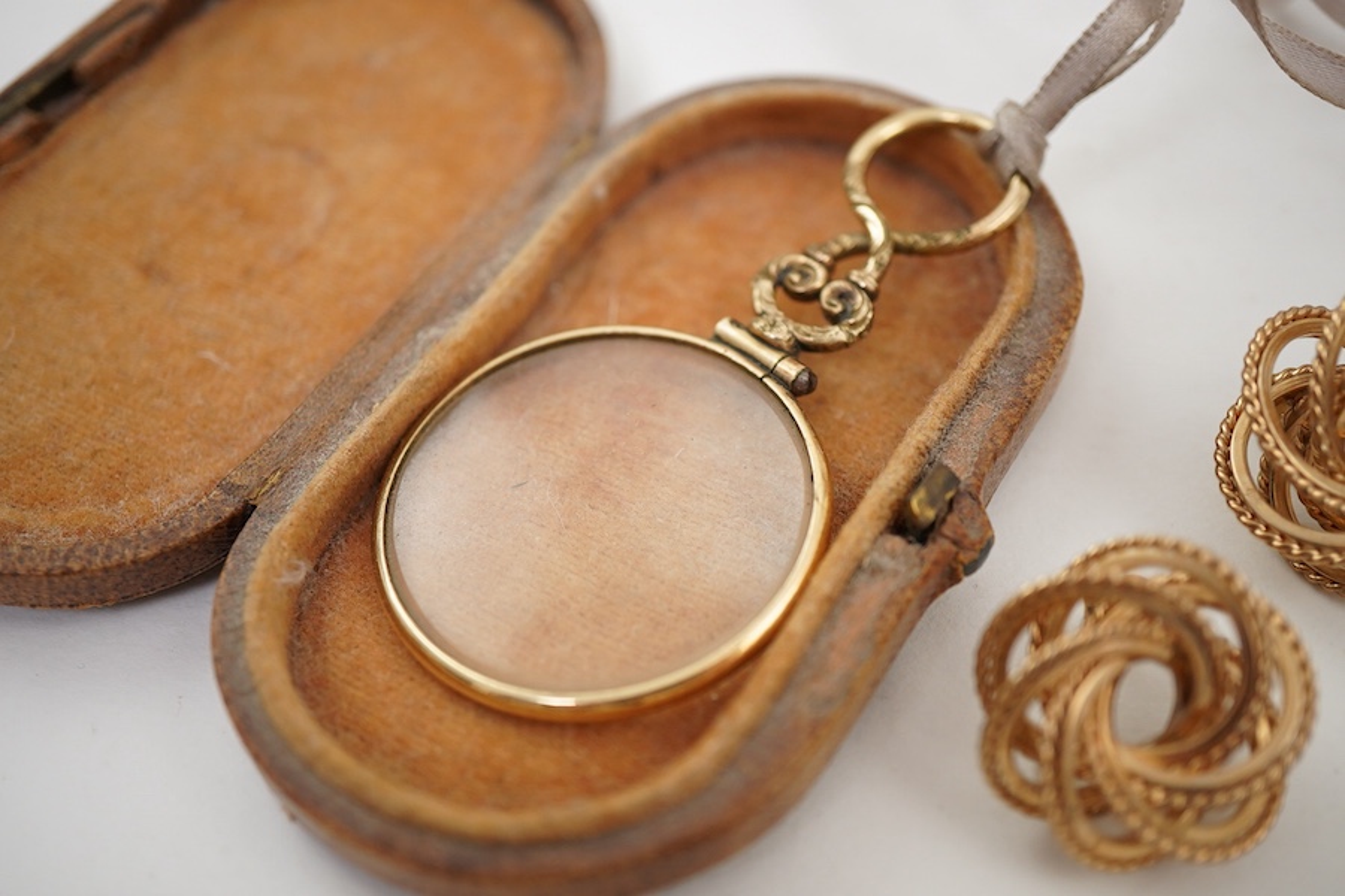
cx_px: 672
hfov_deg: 43.6
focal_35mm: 45
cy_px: 448
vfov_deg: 29.9
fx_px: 1681
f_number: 5
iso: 800
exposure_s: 1/160
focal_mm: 30
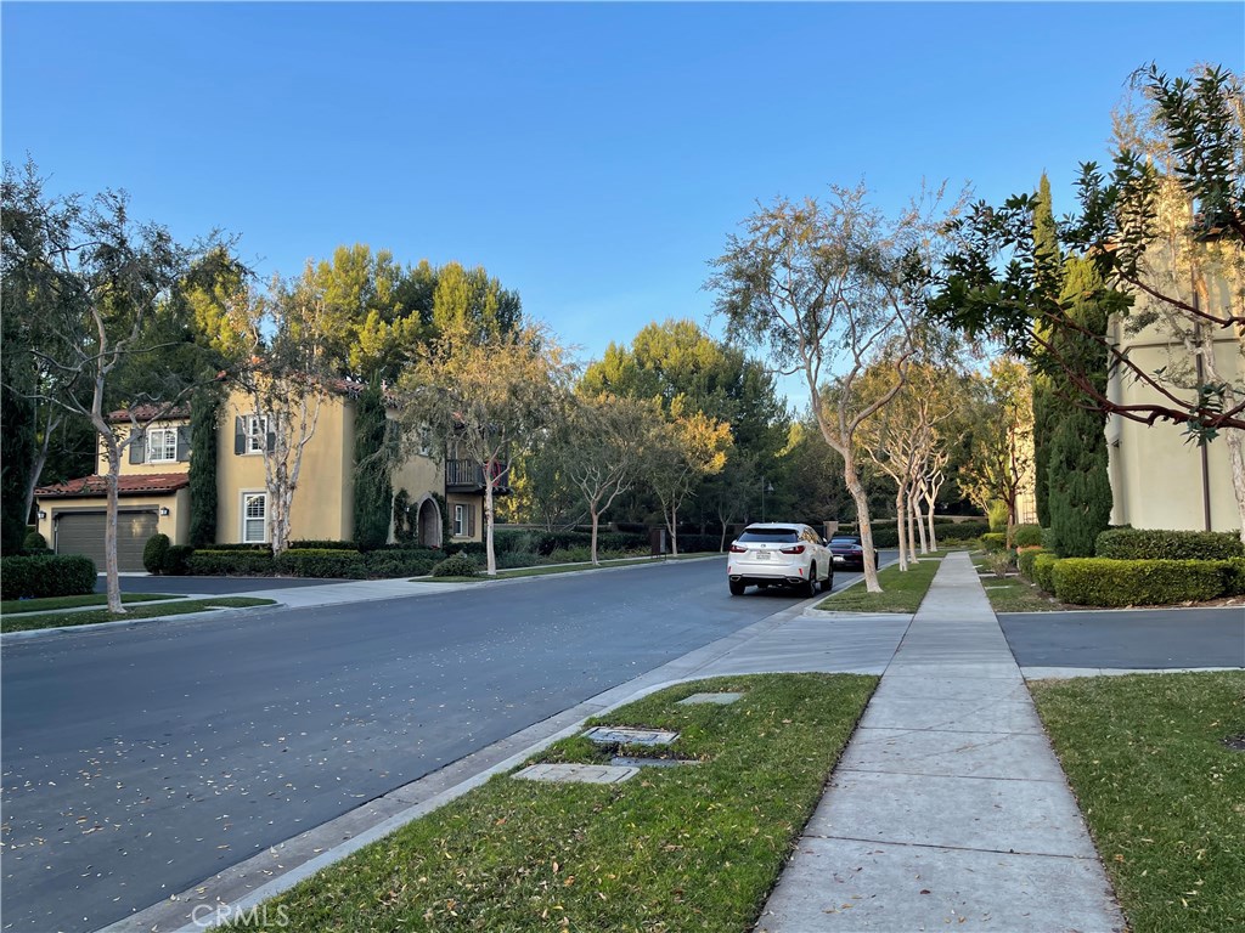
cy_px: 466
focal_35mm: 26
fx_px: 935
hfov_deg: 67.3
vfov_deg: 53.1
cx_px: 622
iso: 32
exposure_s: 1/780
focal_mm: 5.1
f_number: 1.6
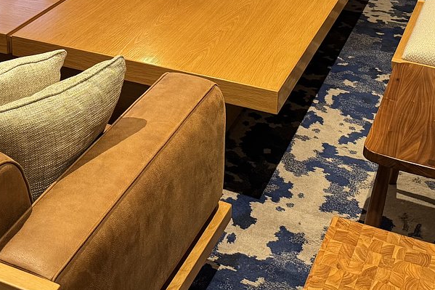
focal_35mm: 64
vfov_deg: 19.8
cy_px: -67
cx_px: 111
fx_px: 773
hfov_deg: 30.9
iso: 320
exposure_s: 1/60
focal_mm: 6.76
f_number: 1.78
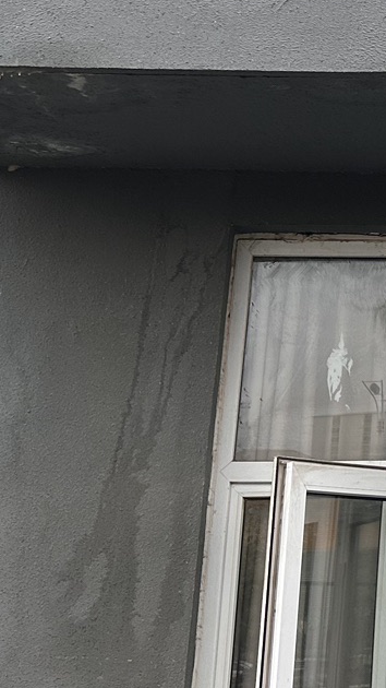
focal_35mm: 83
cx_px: 741
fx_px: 1511
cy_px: 61
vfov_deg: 24.8
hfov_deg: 12.9
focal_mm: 6.86
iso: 80
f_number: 1.78
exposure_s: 1/685
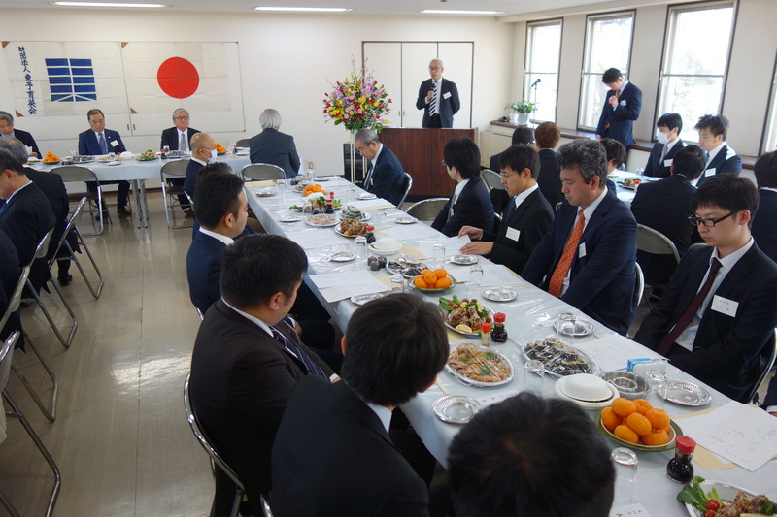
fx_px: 604
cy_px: 258
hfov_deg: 65.5
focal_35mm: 28
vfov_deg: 46.4
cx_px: 388
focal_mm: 10.4
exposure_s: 1/100
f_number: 1.8
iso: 125
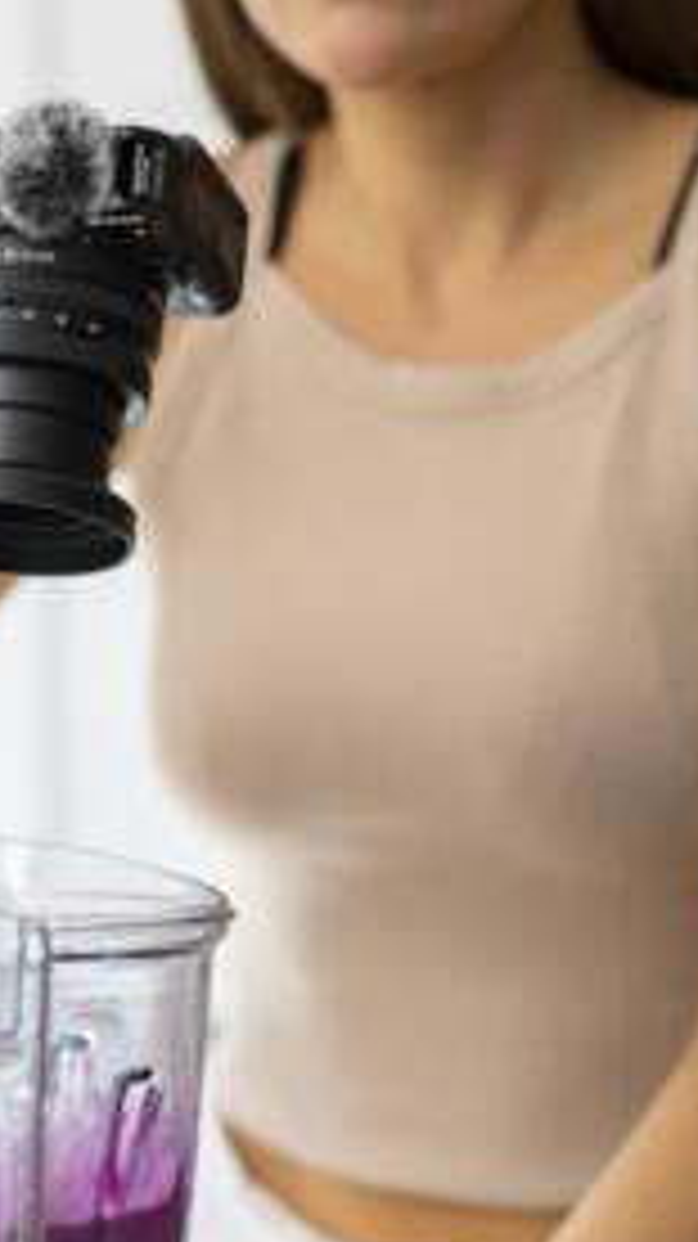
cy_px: 758
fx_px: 3525
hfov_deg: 11.3
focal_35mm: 107
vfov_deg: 20.0
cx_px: 142
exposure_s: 1/800
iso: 1000
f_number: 2.8
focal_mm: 50
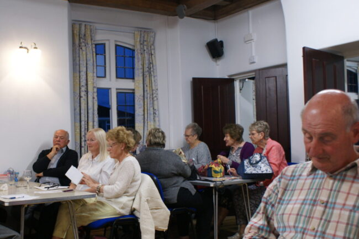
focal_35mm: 33
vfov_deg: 39.9
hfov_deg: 57.2
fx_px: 329
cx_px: 180
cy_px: 120
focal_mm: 22
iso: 400
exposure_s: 1/40
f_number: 4
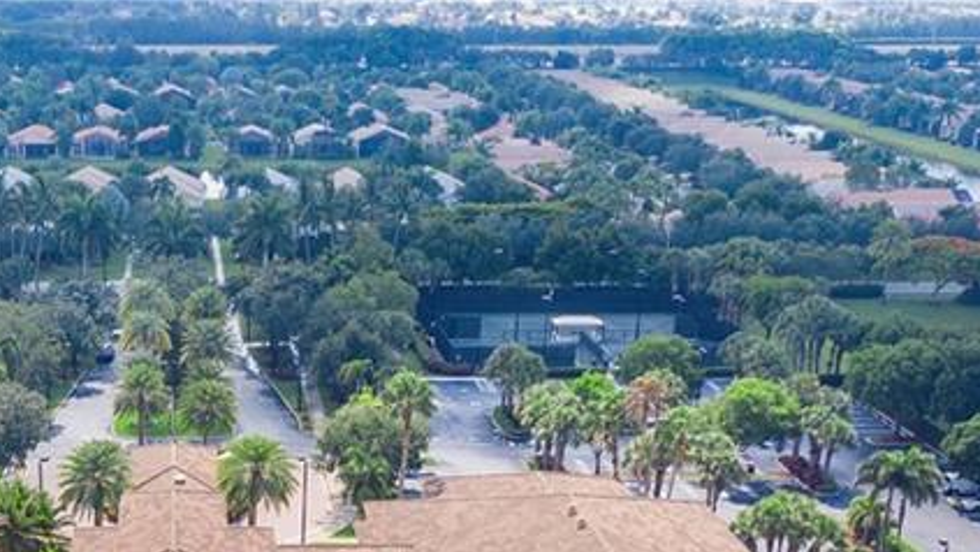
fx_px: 1845
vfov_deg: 15.8
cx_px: 169
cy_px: 787
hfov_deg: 29.0
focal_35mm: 71
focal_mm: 10.26
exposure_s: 1/320
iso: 100
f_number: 5
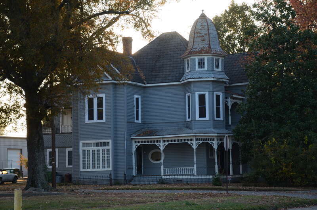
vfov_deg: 14.6
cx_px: 158
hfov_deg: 22.0
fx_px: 817
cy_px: 105
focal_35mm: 93
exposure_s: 1/125
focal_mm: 62
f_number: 5.3
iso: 250
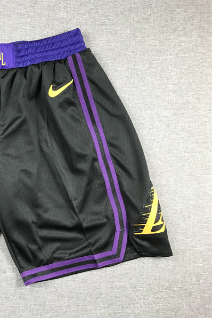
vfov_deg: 49.6
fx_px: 344
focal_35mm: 39
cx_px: -1
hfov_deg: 31.6
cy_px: 159
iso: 32
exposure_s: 1/33
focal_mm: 3.99
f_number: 1.8
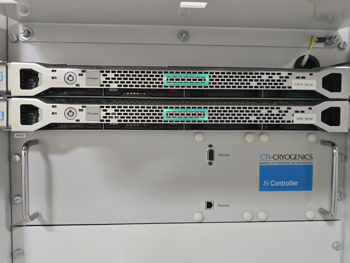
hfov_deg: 73.9
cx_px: 175
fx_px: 233
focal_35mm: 23
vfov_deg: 58.9
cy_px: 132
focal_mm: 6.3
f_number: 1.7
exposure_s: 1/120
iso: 1000
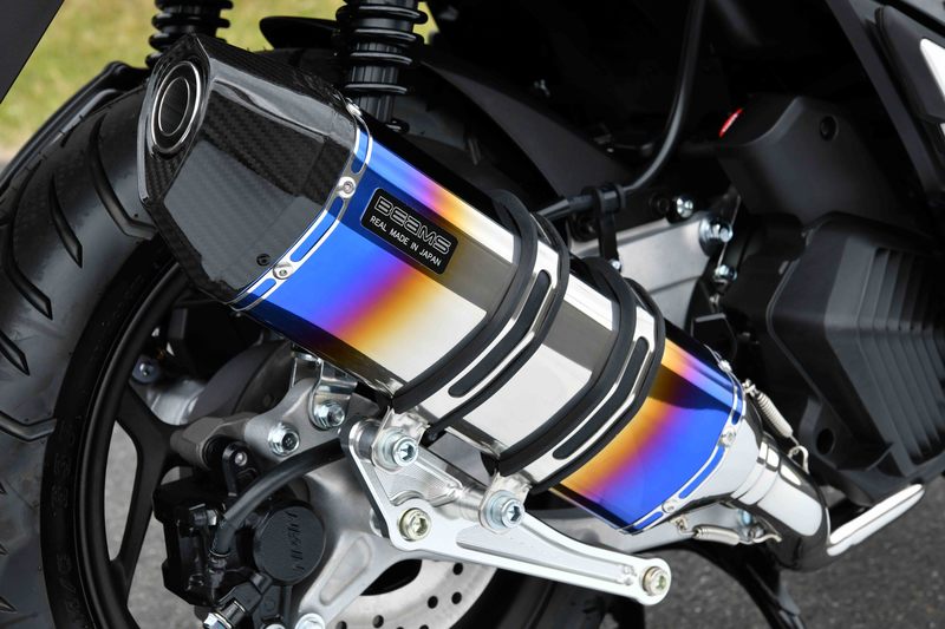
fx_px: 1837
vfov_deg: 19.4
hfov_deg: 28.8
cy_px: 314
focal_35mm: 70
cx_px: 472
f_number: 13
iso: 800
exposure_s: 1/400
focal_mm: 70
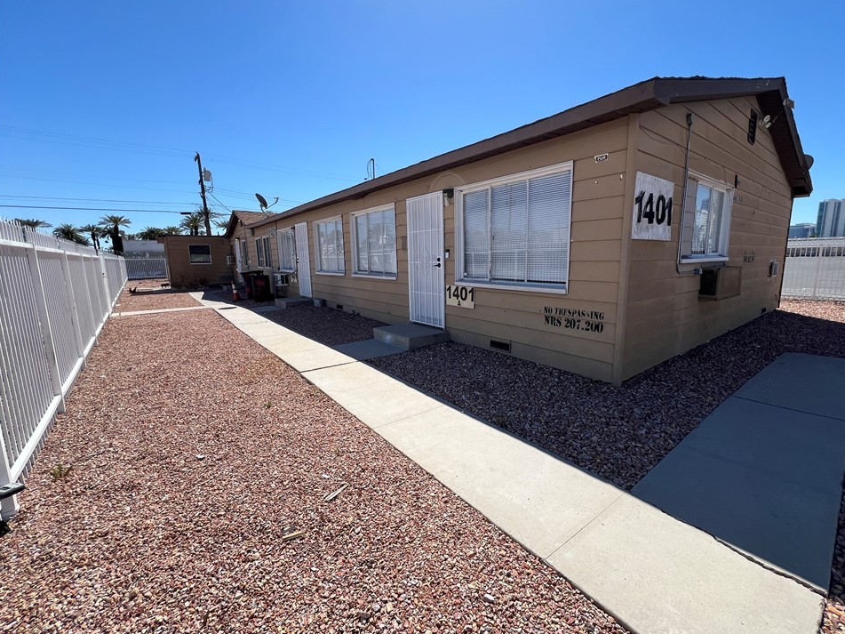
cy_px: 320
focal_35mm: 14
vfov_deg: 85.7
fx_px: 342
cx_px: 449
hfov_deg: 101.9
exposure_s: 1/1597
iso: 32
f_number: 1.8
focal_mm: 1.57
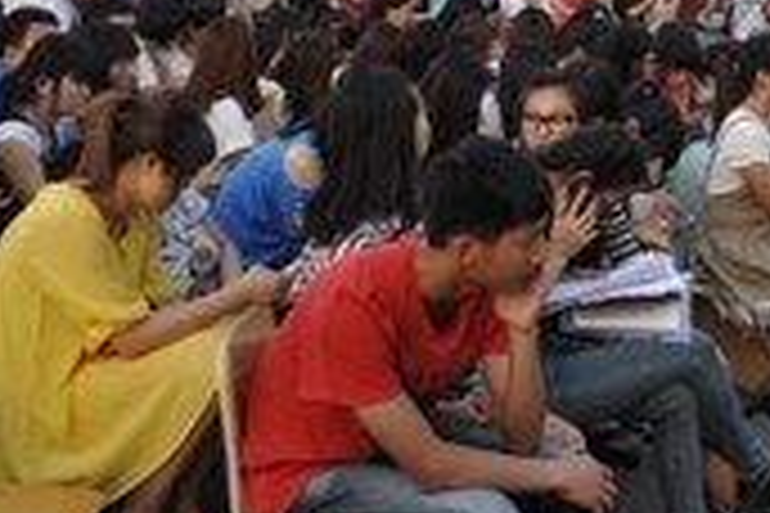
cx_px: 752
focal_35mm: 70
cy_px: -117
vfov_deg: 18.4
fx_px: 1497
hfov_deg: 27.4
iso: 250
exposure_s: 1/100
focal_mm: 24
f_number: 5
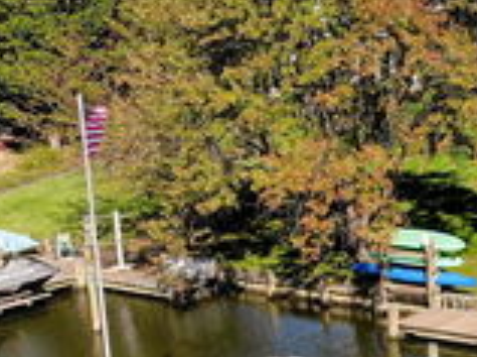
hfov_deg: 21.9
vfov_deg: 18.7
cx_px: 658
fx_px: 1073
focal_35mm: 78
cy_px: 262
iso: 100
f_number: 2.8
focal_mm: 4.5
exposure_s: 1/2699
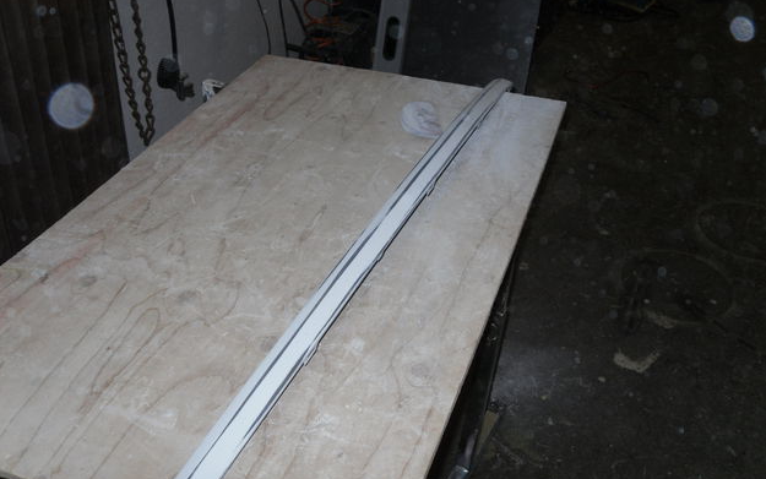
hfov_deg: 51.5
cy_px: 229
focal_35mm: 38
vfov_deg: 33.6
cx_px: 382
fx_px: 794
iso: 80
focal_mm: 6.3
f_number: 3.5
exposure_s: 1/45
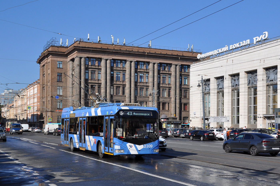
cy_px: 93
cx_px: 140
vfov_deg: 31.9
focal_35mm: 42
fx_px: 326
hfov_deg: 46.4
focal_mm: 28
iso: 200
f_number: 8
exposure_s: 1/500
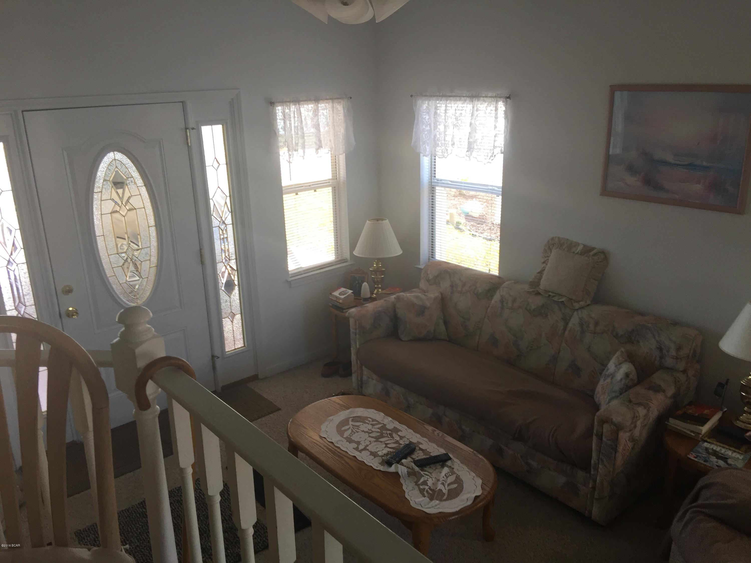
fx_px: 629
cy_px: 282
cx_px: 376
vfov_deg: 48.2
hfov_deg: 61.7
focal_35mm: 29
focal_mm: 4.15
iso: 50
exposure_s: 1/120
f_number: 2.2
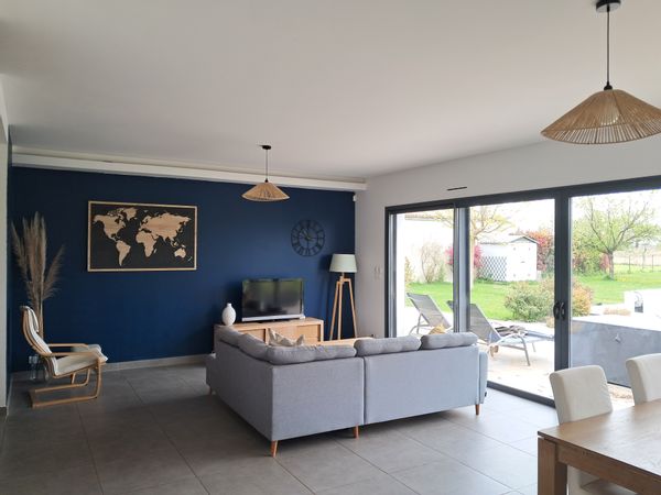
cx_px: 330
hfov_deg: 65.3
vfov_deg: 51.4
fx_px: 516
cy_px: 248
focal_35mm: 27
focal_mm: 4
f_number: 1.8
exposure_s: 1/50
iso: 50
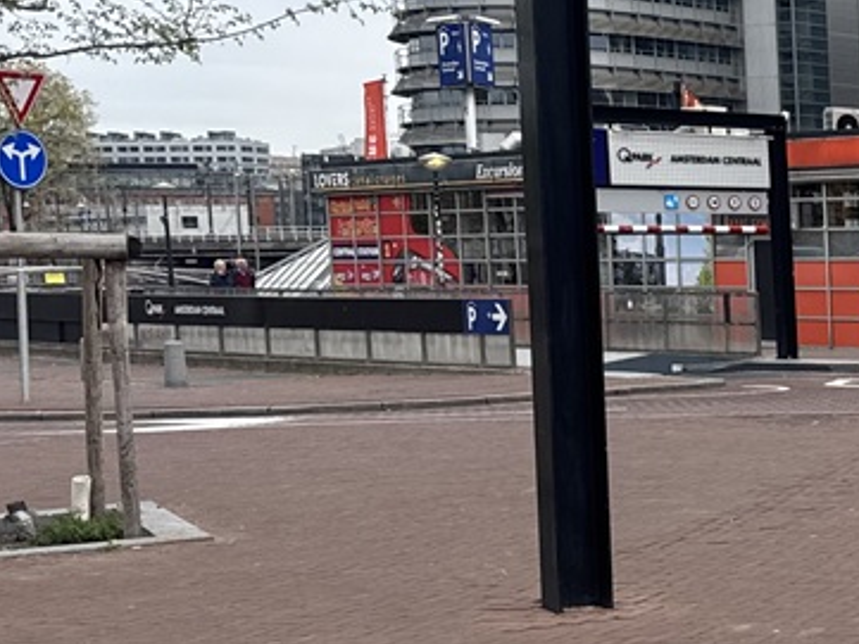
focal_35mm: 83
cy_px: 443
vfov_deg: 17.7
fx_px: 2060
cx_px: 1463
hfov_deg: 19.0
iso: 80
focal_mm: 6.76
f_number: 1.78
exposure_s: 1/1767
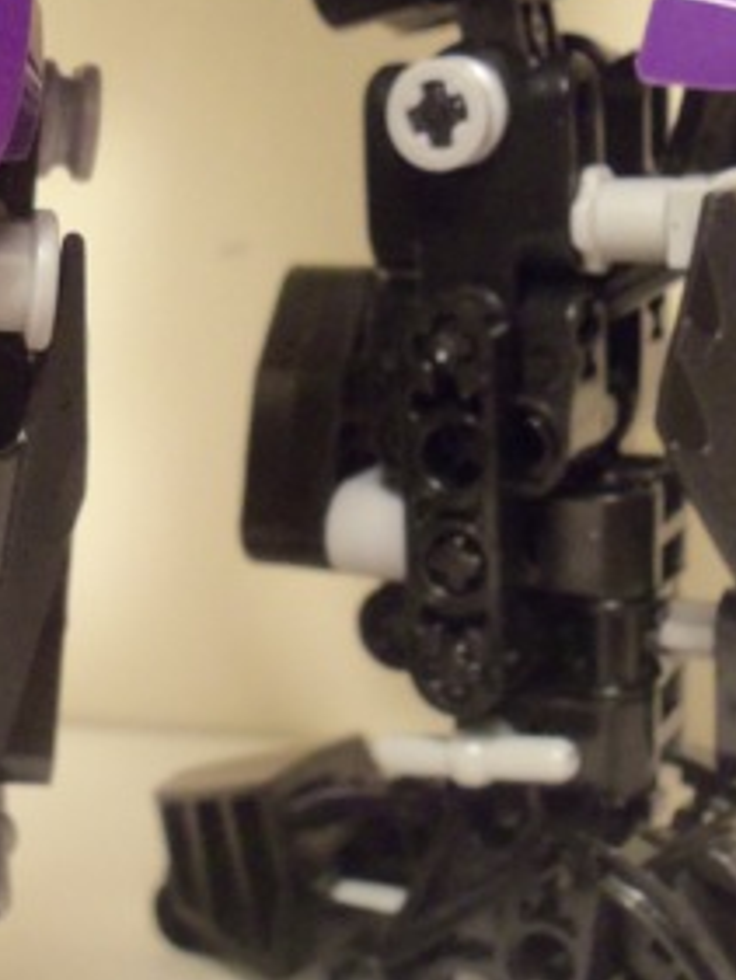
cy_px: 506
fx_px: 1870
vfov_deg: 29.4
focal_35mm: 66
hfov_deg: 22.1
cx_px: 206
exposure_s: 1/30
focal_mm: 5.2
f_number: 3.4
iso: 200
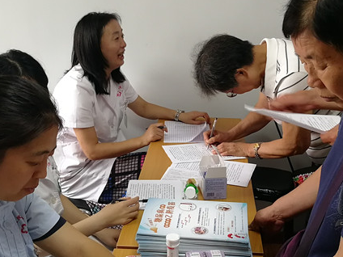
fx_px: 505
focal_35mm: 51
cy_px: 155
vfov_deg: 28.5
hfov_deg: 37.5
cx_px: 172
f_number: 2.2
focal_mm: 3.84
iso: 200
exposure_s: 1/33.3
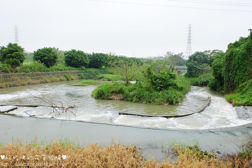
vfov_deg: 53.1
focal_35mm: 24
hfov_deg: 73.7
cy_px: 84
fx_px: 168
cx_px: 126
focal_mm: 16
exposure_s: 1/500
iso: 400
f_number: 5
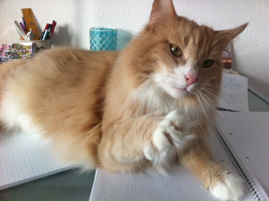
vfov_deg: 40.6
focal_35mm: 35
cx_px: 134
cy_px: 100
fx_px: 272
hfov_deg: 52.7
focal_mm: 3.85
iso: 100
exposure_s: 1/120
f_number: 2.8
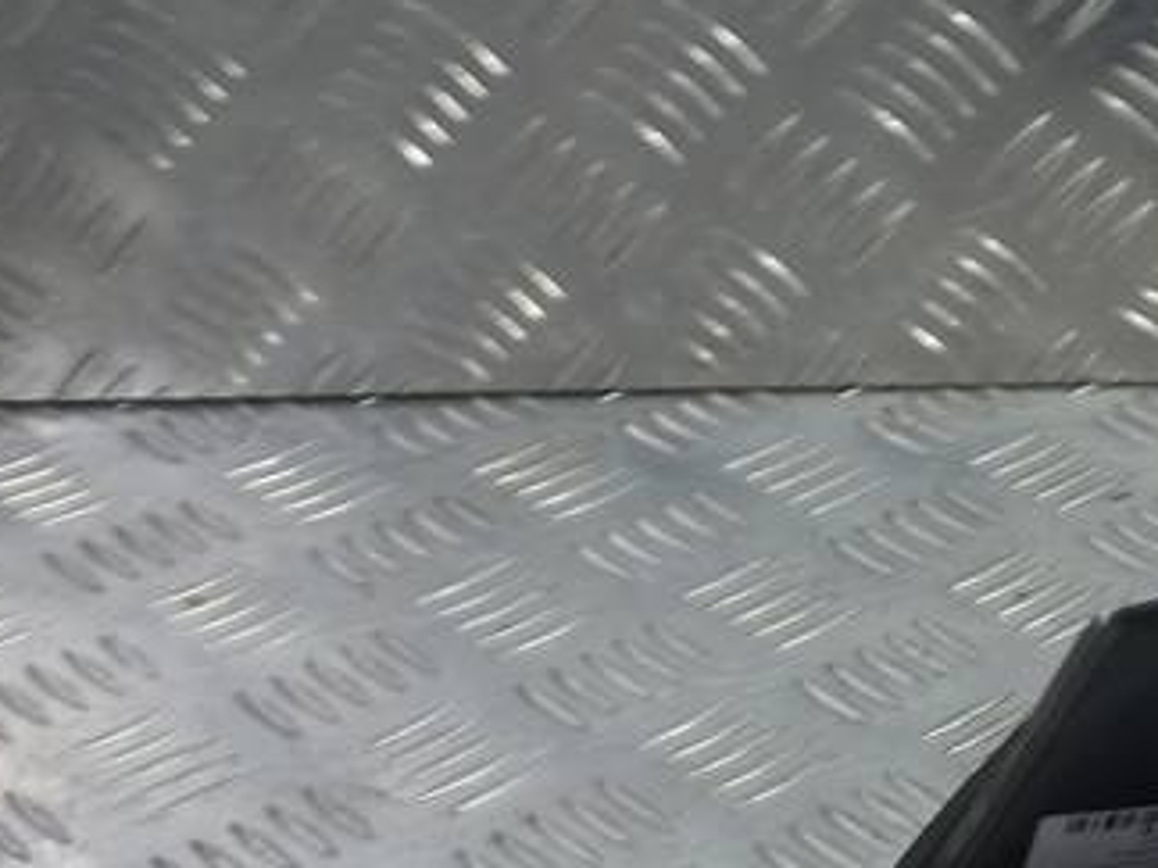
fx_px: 2643
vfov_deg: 18.0
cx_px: 1605
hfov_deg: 21.7
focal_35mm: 79
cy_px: 954
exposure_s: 1/50
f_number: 1.8
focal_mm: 4.6
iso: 80
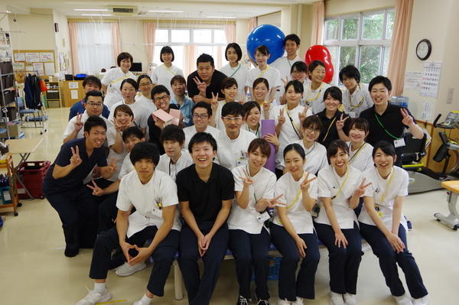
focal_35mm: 31
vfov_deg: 42.3
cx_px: 230
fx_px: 395
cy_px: 152
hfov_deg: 60.3
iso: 2000
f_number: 5.6
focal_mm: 21
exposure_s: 1/125
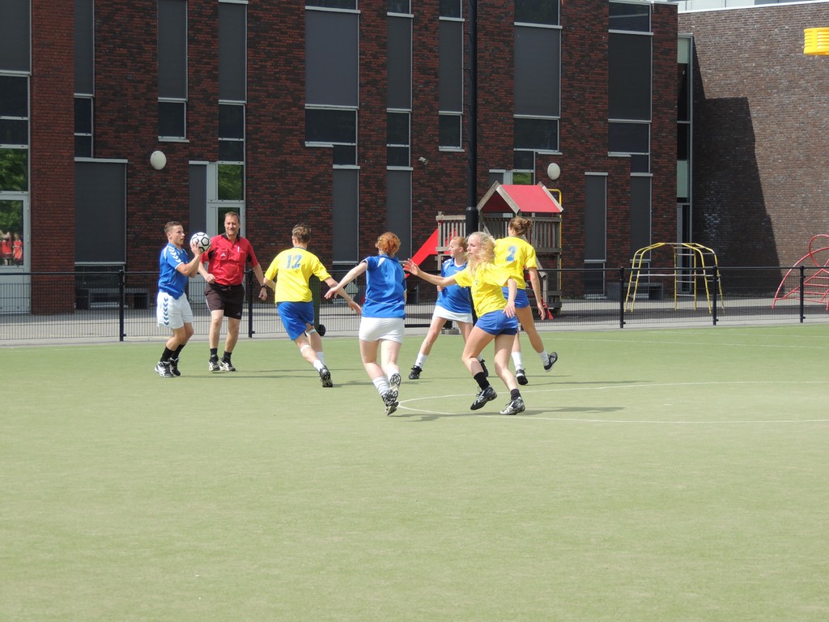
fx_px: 2874
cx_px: 414
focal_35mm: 120
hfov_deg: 16.4
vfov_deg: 12.3
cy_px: 311
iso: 100
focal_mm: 21.4
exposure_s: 1/500
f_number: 4.2
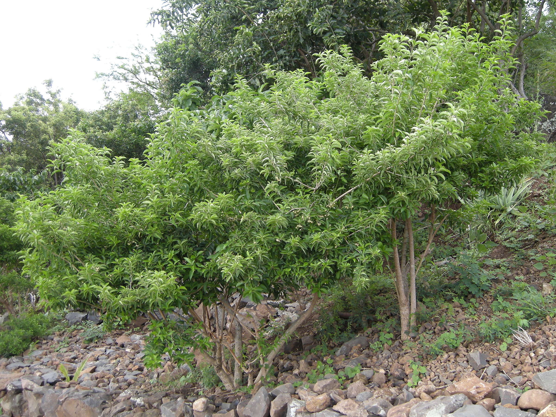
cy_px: 208
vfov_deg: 40.7
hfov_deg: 52.6
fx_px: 562
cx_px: 278
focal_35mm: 35
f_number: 3
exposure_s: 1/66
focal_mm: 7.5
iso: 64
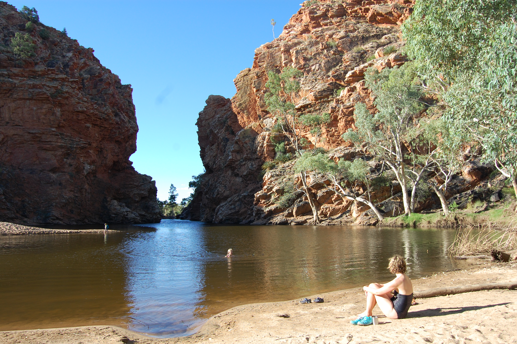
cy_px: 172
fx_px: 387
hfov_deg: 67.4
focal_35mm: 27
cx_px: 258
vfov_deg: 47.8
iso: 200
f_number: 7.1
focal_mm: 18
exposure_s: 1/200
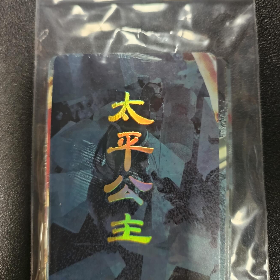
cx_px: 141
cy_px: 125
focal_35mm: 29
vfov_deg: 55.5
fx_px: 265
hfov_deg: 55.6
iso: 1054
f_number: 1.7
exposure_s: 1/33.3
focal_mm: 5.31
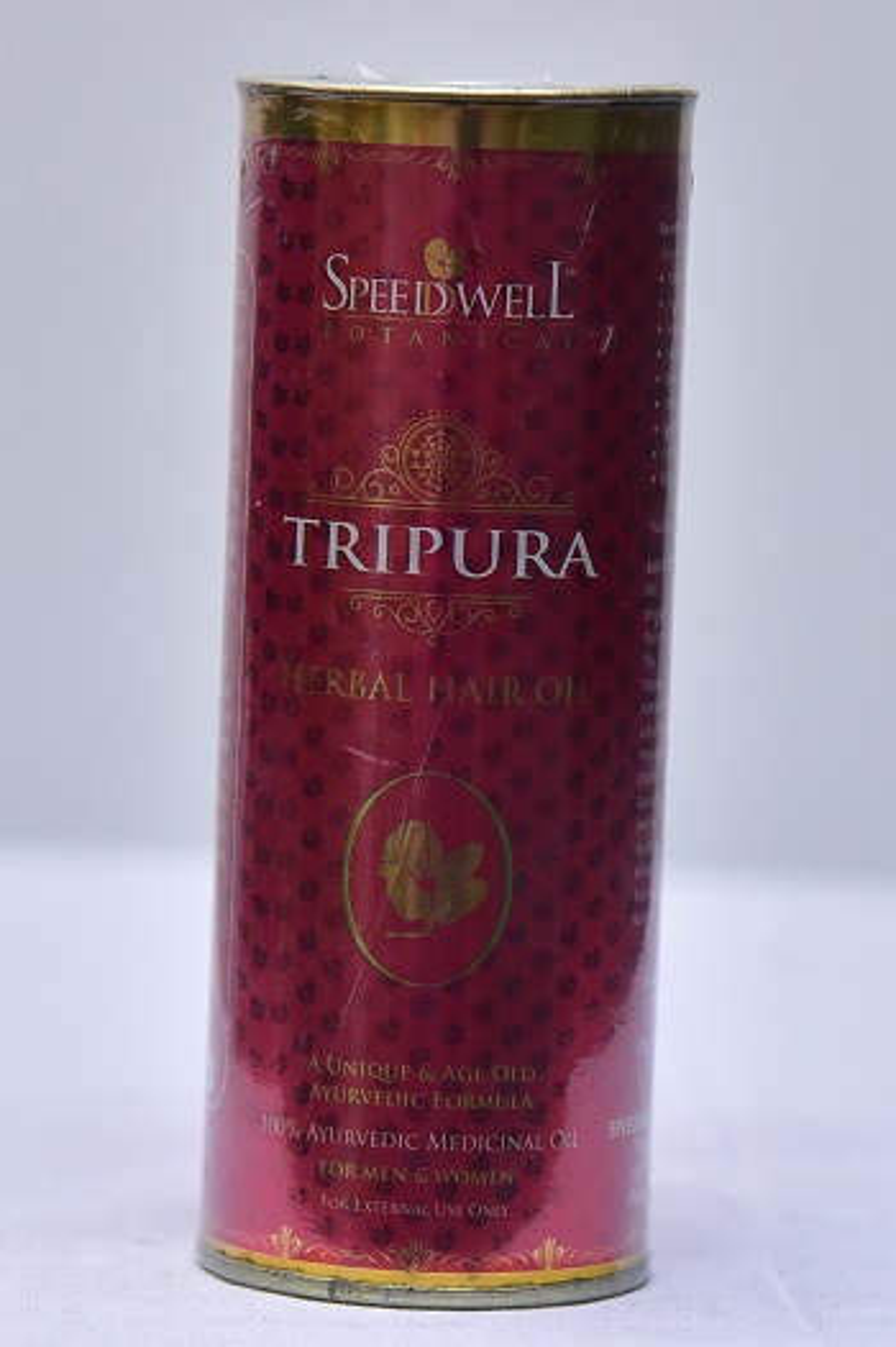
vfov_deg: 22.2
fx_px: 3439
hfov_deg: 14.8
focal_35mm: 92
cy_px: 674
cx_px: 448
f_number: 4.5
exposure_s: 1/160
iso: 1250
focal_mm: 92
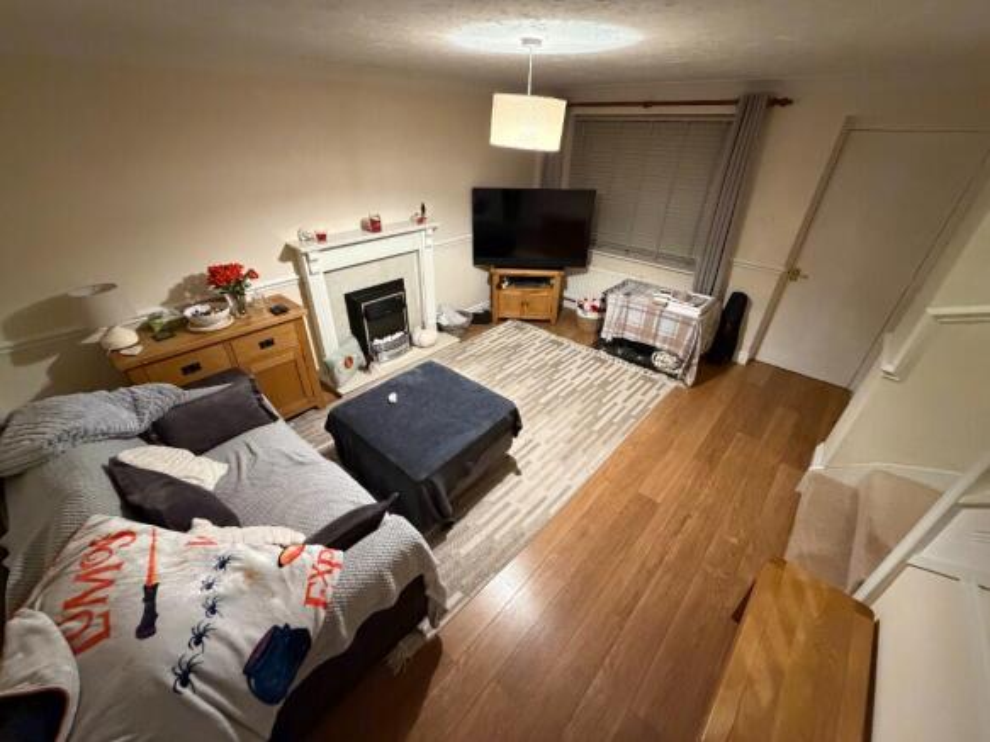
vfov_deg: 85.7
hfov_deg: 102.1
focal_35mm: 14
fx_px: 400
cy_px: 371
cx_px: 495
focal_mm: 2.22
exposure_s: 1/50
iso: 1000
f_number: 2.2
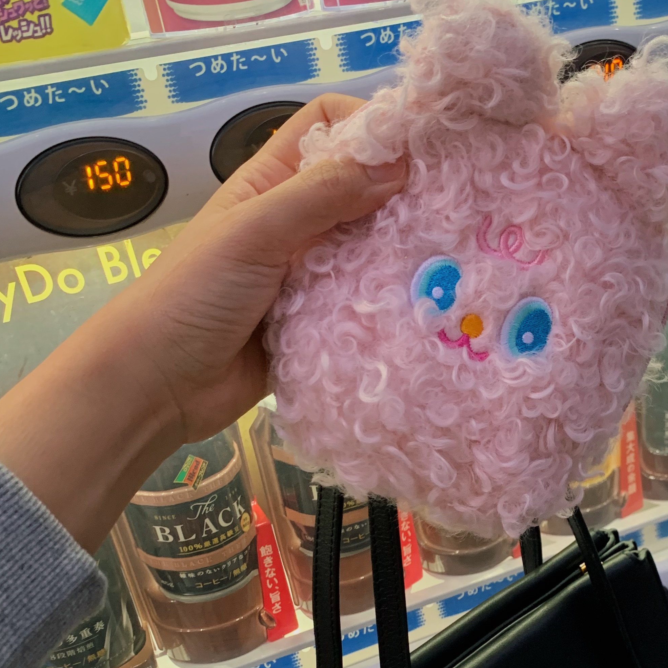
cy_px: 566
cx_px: 504
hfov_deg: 35.2
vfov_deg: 34.6
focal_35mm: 47
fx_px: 1026
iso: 160
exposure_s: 1/60
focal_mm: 4.25
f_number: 1.8
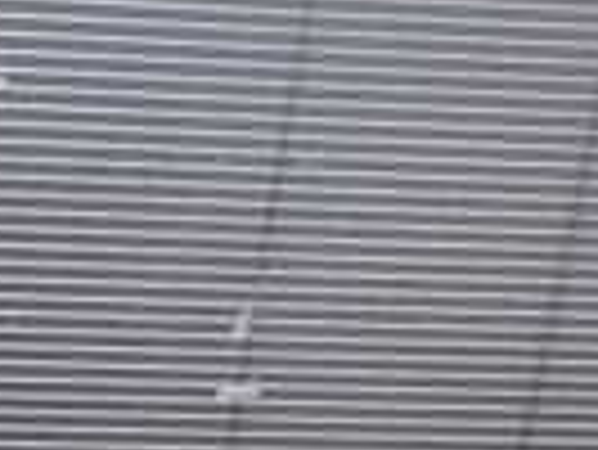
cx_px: -234
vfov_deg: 11.0
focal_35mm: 135
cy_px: 81
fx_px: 2334
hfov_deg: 13.9
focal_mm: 5.4
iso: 200
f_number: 2.3
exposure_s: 1/30
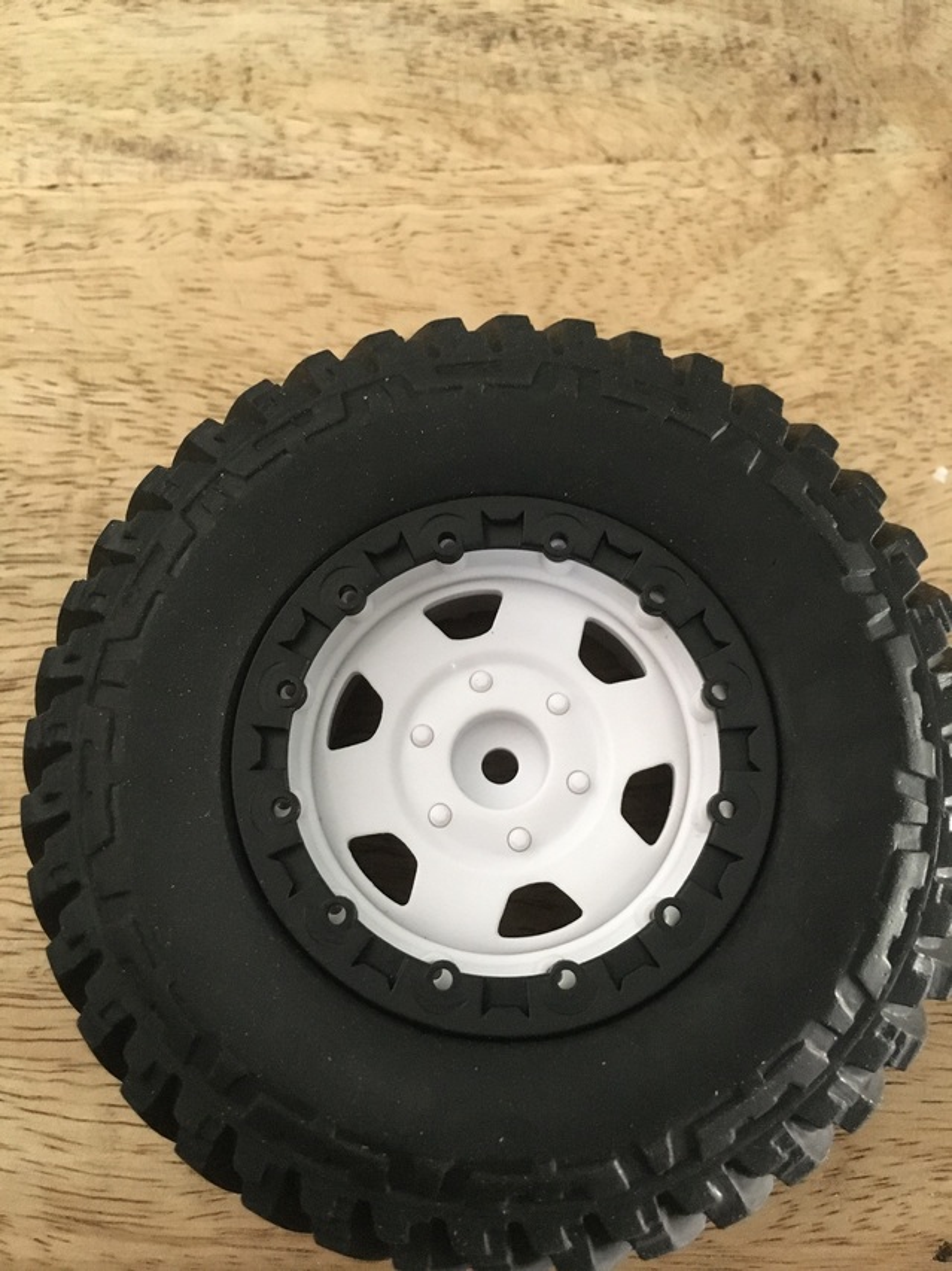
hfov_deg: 48.2
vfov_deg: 61.7
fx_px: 1064
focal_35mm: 29
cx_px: 476
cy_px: 636
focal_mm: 4.15
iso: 320
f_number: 2.2
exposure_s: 1/17
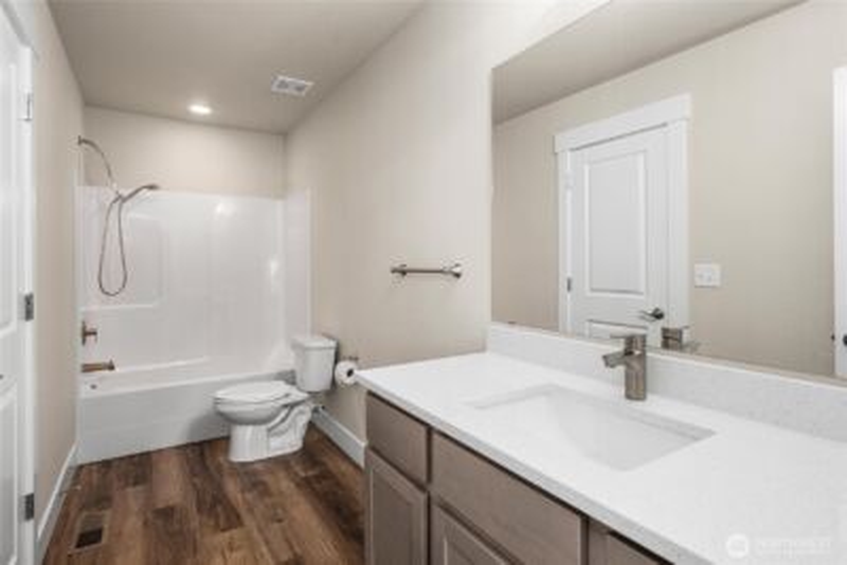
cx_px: 424
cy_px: 282
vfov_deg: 70.5
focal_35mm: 17
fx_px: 400
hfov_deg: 93.3
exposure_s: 1/60
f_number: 7.1
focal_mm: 17
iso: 160
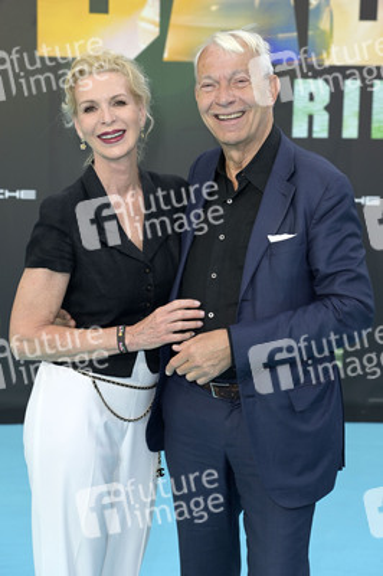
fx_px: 1471
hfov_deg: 14.8
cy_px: 288
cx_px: 192
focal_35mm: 92
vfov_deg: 22.2
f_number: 5.6
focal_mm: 92
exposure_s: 1/250
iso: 320
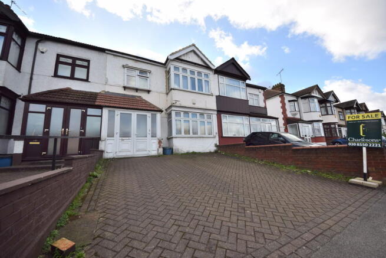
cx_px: 193
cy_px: 129
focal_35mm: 20
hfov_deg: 85.4
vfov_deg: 63.2
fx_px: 209
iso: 100
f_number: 8
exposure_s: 1/200
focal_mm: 13
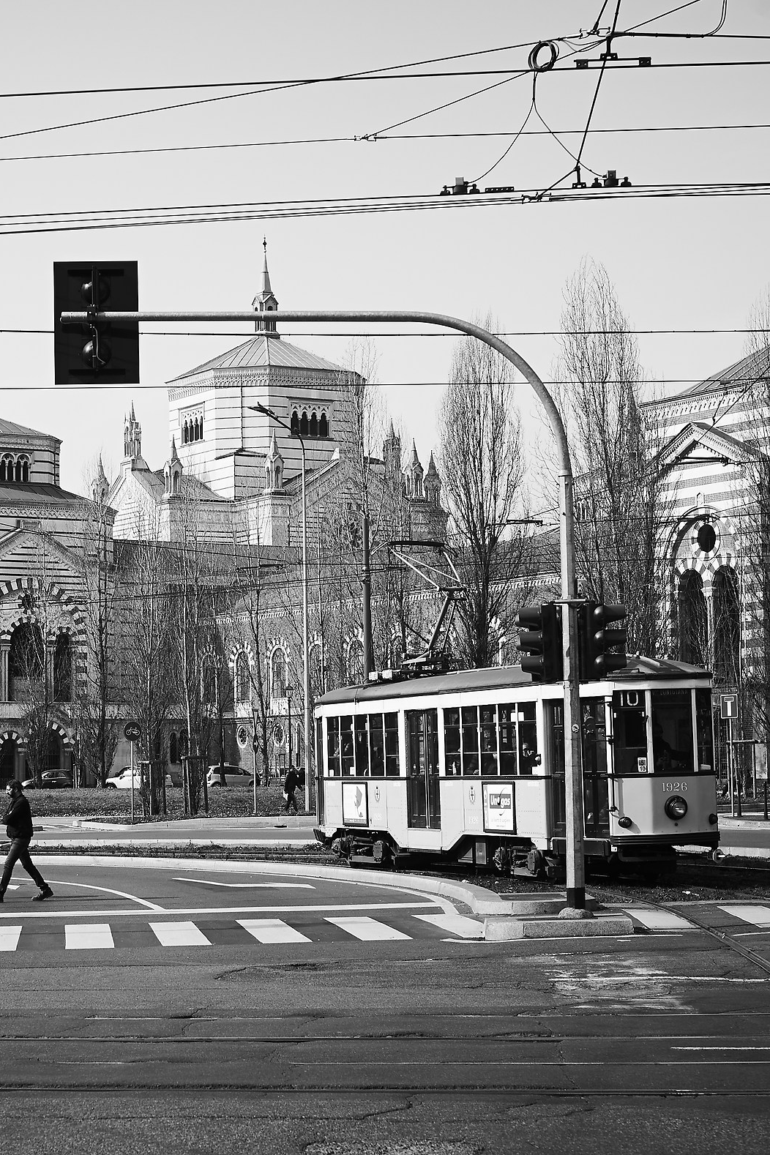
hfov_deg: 17.8
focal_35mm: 76
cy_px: 584
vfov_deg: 26.7
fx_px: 2438
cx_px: 173
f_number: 6.3
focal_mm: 50
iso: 100
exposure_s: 1/200
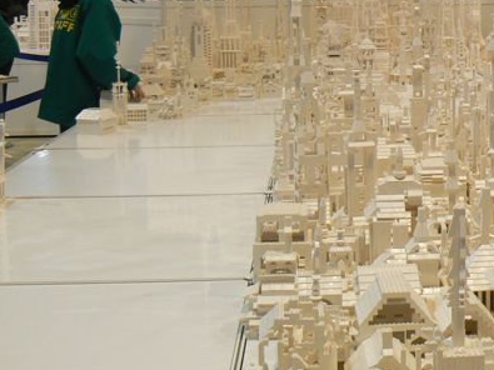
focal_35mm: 73
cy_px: 20
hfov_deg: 25.9
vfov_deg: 19.7
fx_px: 1041
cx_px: 433
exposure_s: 1/50
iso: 80
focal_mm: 6
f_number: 3.6
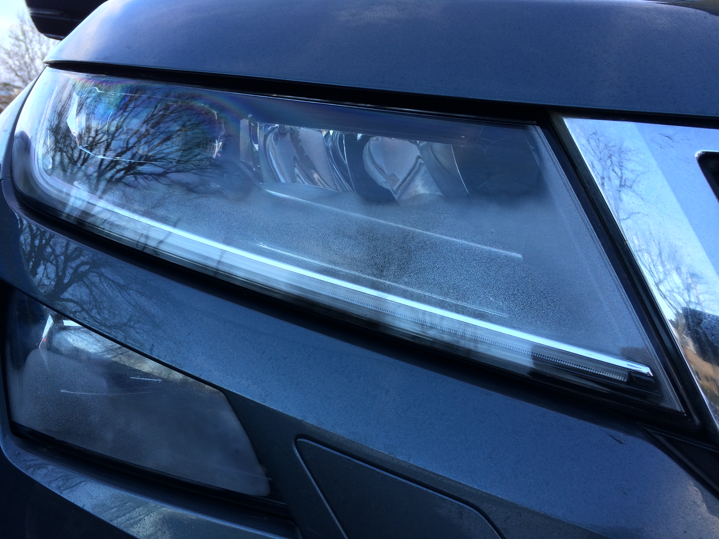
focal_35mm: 29
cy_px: 270
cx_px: 360
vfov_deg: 48.2
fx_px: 602
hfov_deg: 61.7
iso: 40
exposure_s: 1/100
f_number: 2.2
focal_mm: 4.15
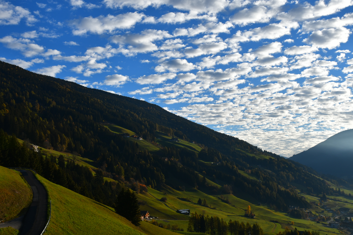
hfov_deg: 46.4
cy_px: 118
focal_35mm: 42
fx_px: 412
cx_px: 176
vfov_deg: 31.9
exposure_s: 1/250
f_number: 10
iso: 100
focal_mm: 28
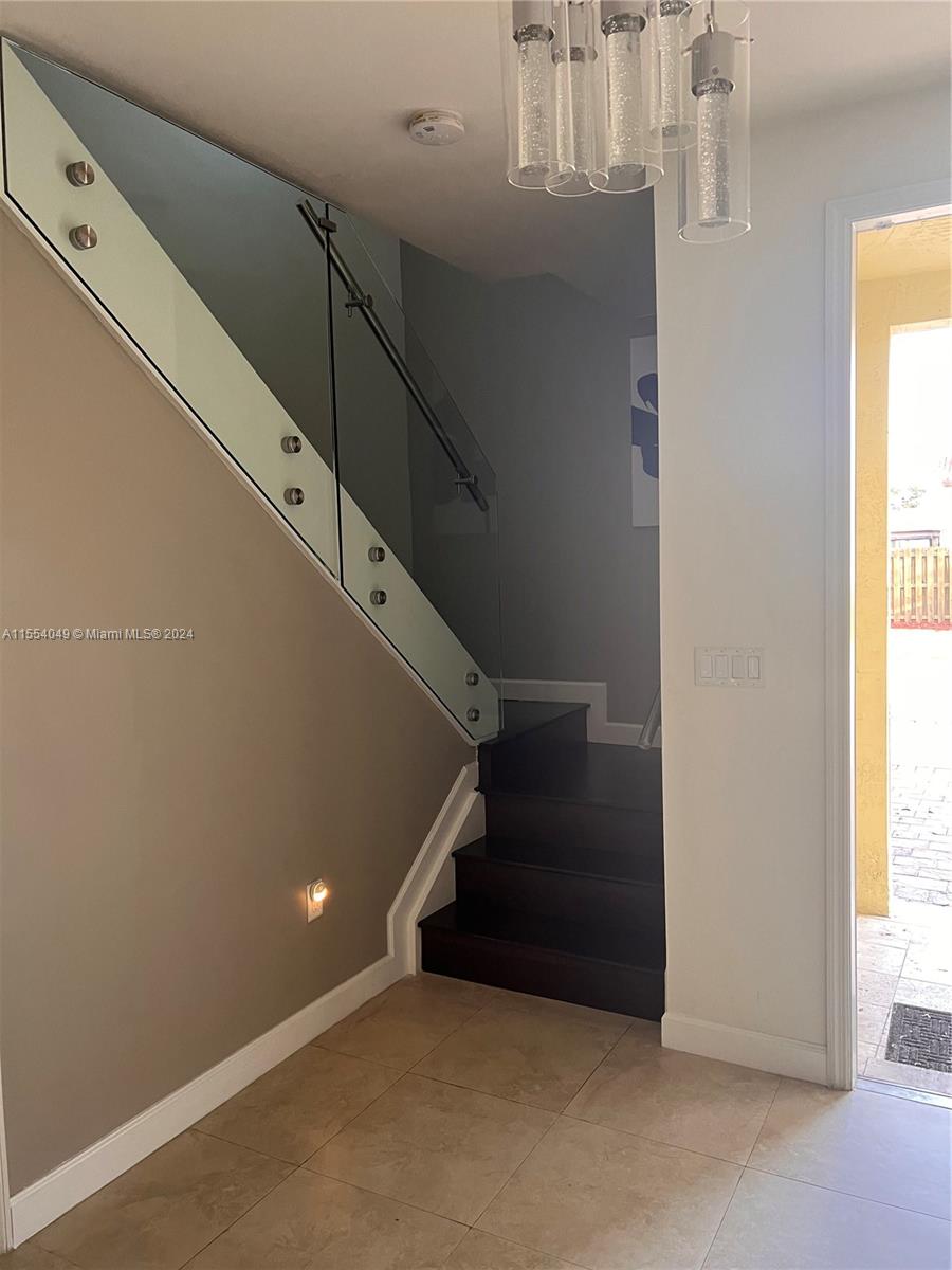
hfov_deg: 53.1
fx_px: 953
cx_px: 476
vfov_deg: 67.3
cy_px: 635
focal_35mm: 26
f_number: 1.5
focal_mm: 5.7
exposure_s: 1/60
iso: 160
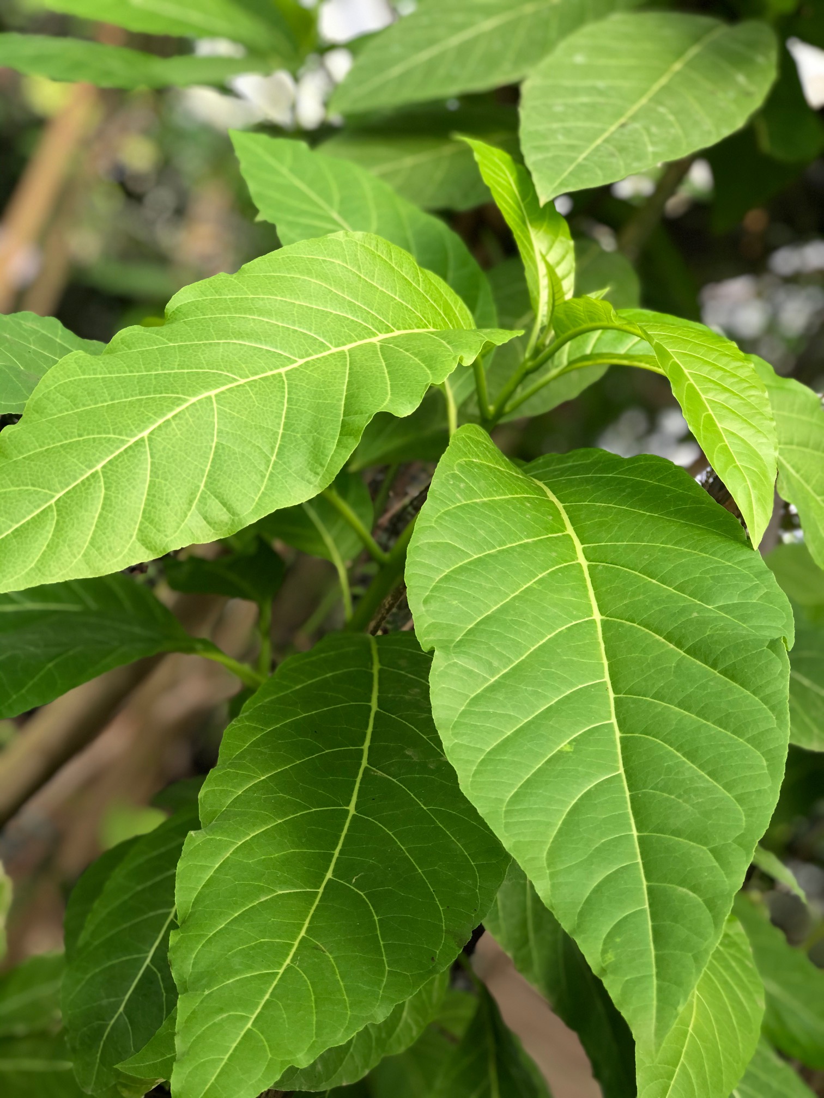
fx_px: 1809
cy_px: 549
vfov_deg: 33.8
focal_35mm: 57
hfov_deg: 25.7
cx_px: 412
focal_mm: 6.6
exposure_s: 1/40
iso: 25
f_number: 2.8
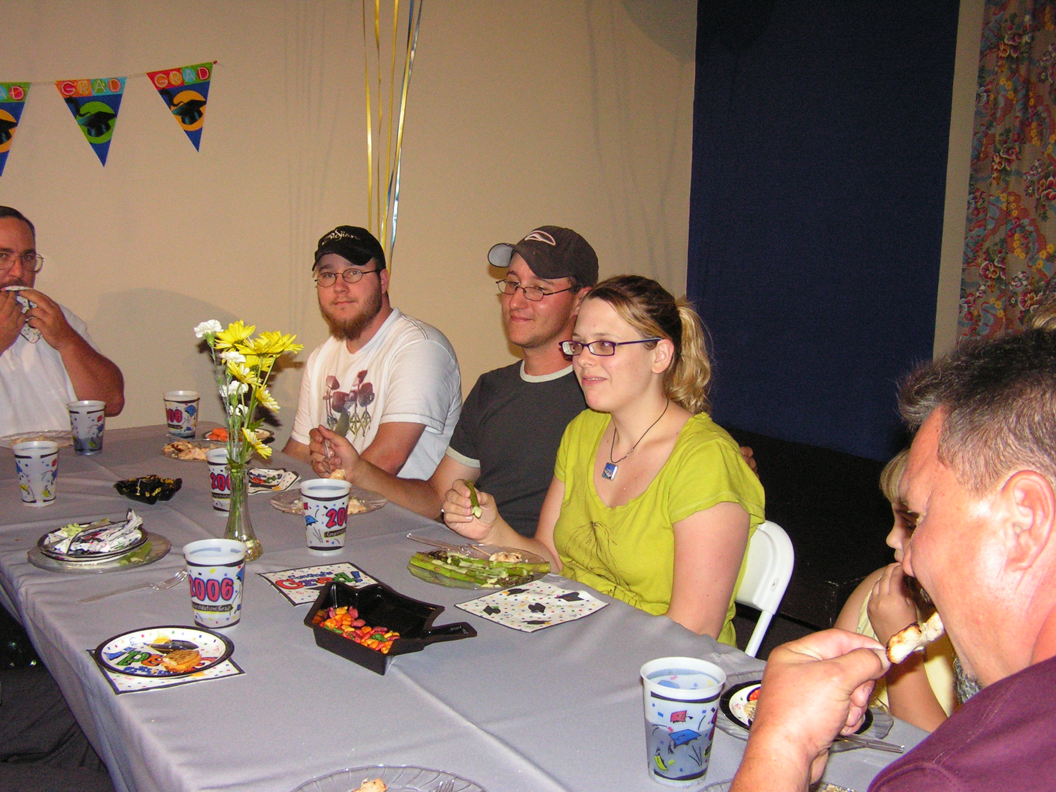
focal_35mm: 38
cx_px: 528
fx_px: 1159
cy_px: 396
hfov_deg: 49.0
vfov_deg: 37.7
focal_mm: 6.3
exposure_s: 1/40
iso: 200
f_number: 2.8
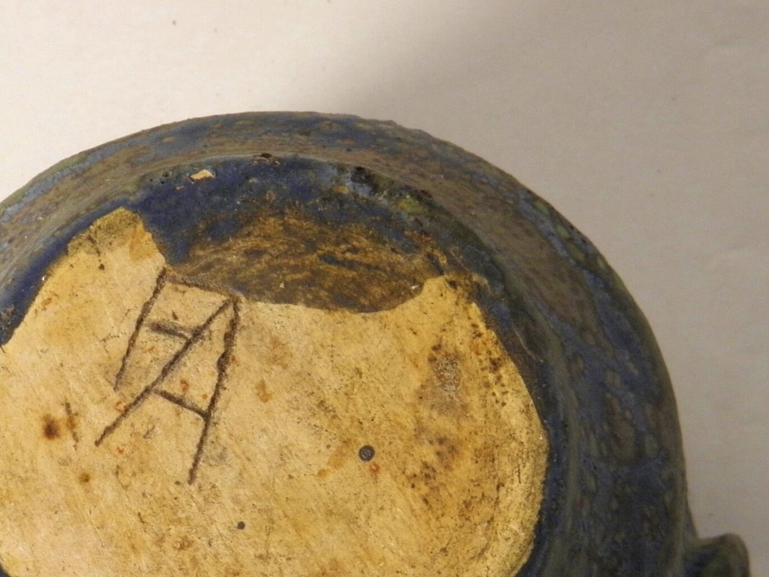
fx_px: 3333
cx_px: 260
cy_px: 513
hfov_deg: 13.1
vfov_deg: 9.8
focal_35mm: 150
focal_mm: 14.3
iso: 200
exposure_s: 1/25
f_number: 4.4
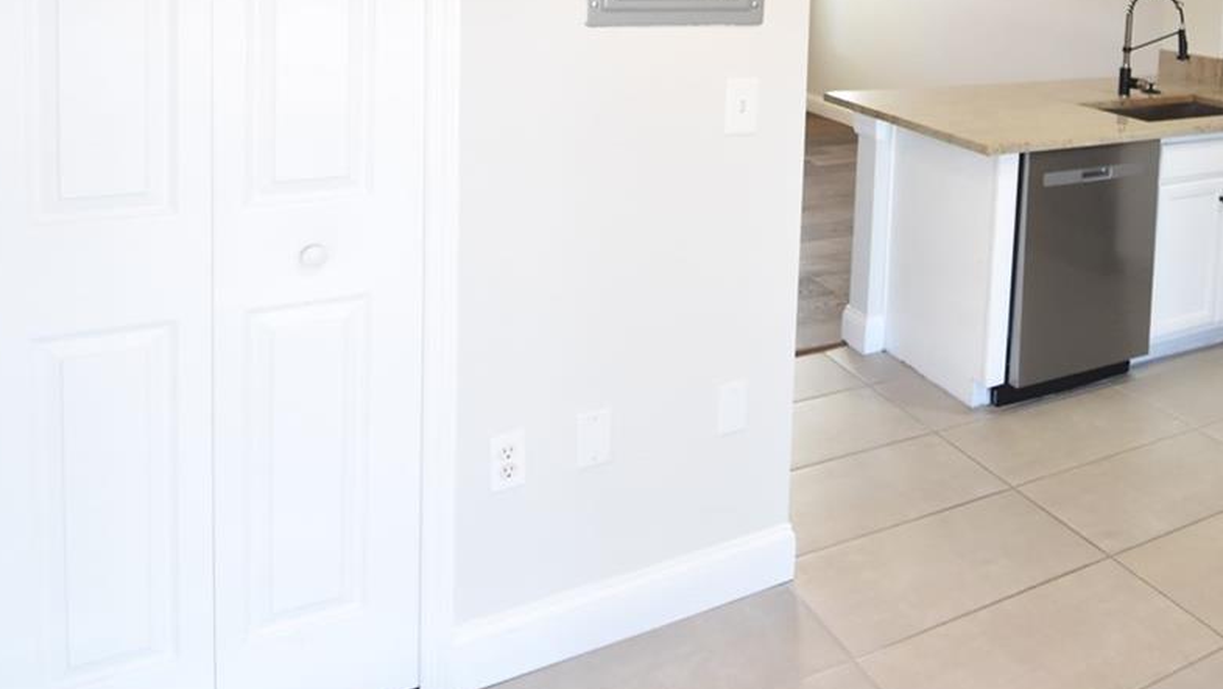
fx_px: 1038
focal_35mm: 32
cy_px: -3
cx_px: 924
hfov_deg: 57.7
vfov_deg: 33.5
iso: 800
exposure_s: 1/60
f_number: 3.5
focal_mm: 10
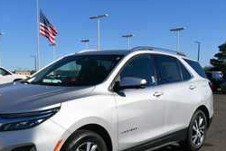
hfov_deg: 40.8
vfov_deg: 27.7
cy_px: 114
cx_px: 82
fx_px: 301
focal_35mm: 48
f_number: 10
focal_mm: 20
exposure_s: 1/500
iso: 100
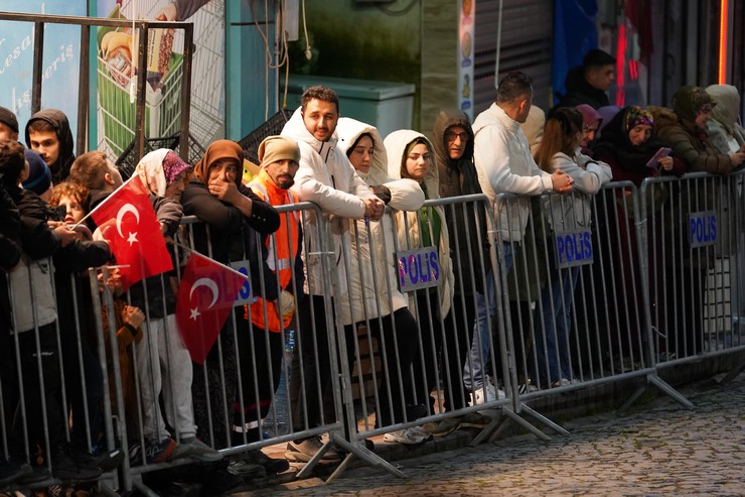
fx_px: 4138
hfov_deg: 10.3
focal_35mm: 200
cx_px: 372
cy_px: 248
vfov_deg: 6.9
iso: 4000
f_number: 2.8
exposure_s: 1/250
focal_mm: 200
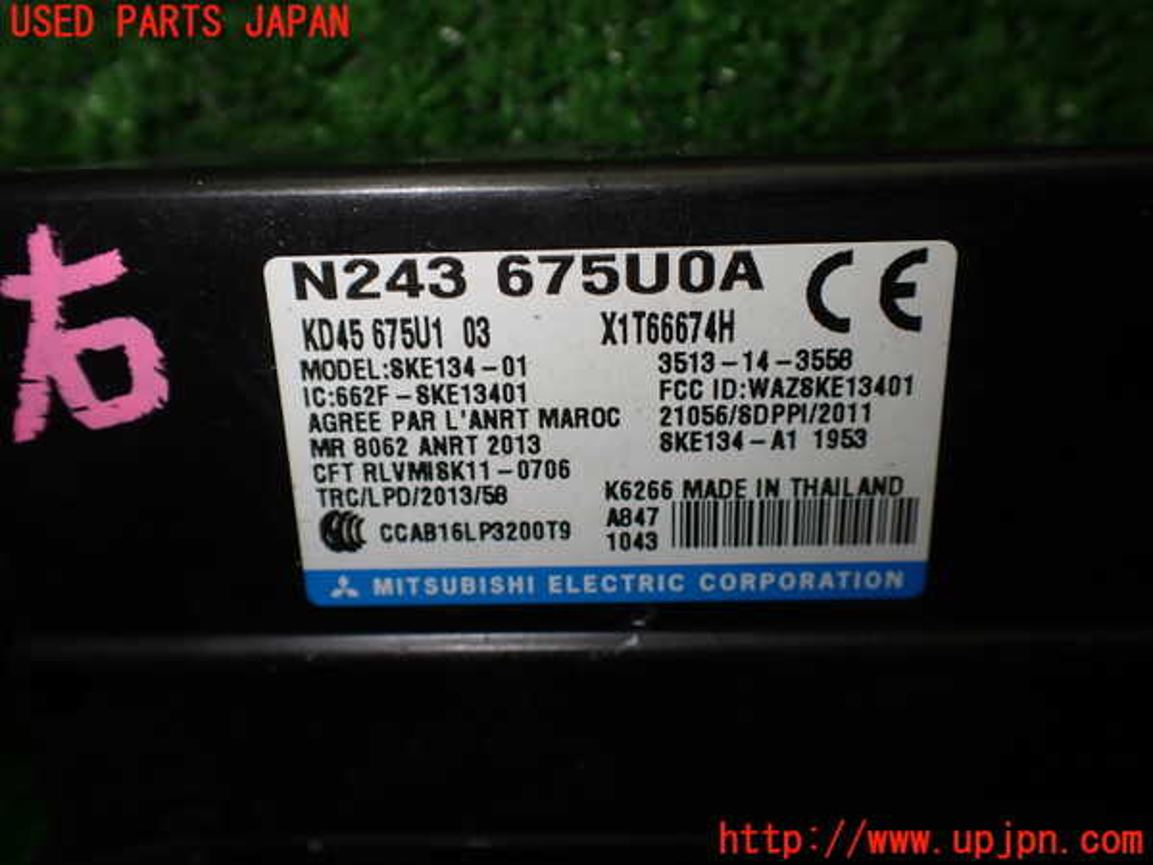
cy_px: 432
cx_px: 576
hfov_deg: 60.0
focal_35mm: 30
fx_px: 999
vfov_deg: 46.8
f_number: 2.3
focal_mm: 5.4
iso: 100
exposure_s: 1/200
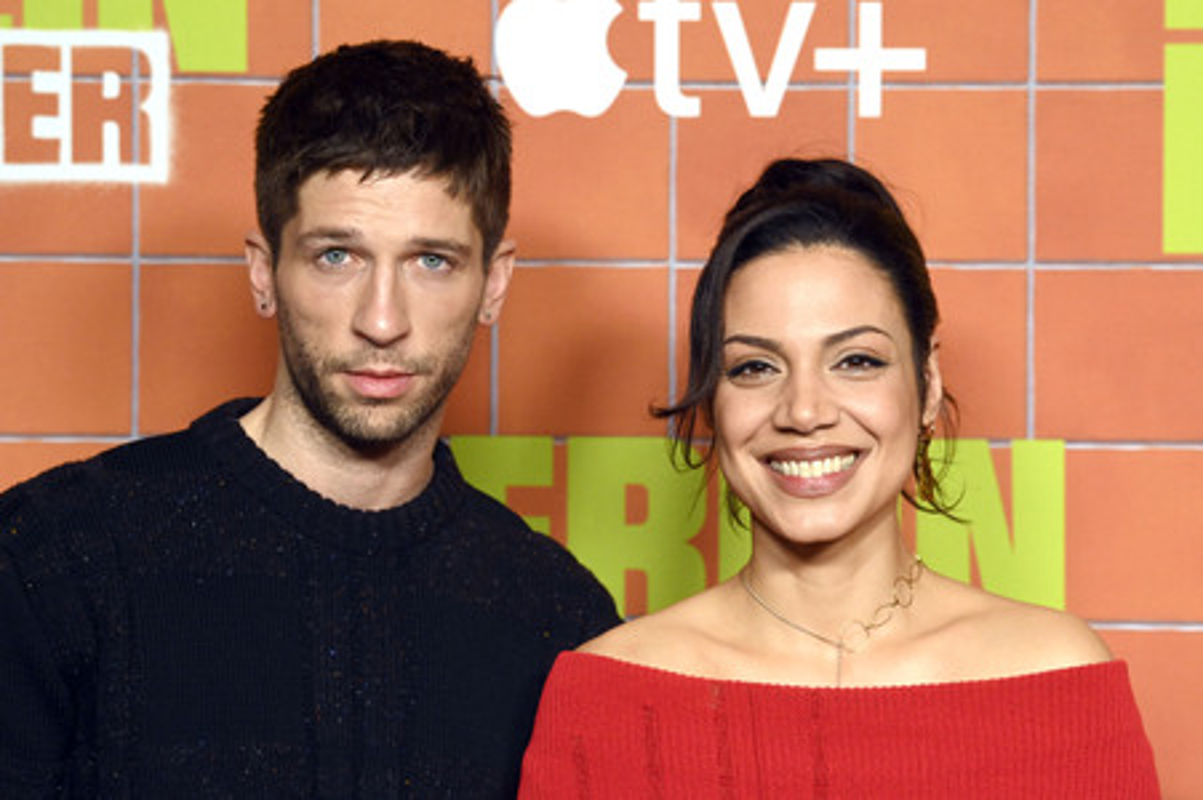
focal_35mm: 105
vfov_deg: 13.0
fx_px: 3506
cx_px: 602
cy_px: 400
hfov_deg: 19.5
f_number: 6.3
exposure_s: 1/500
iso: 4000
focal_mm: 105
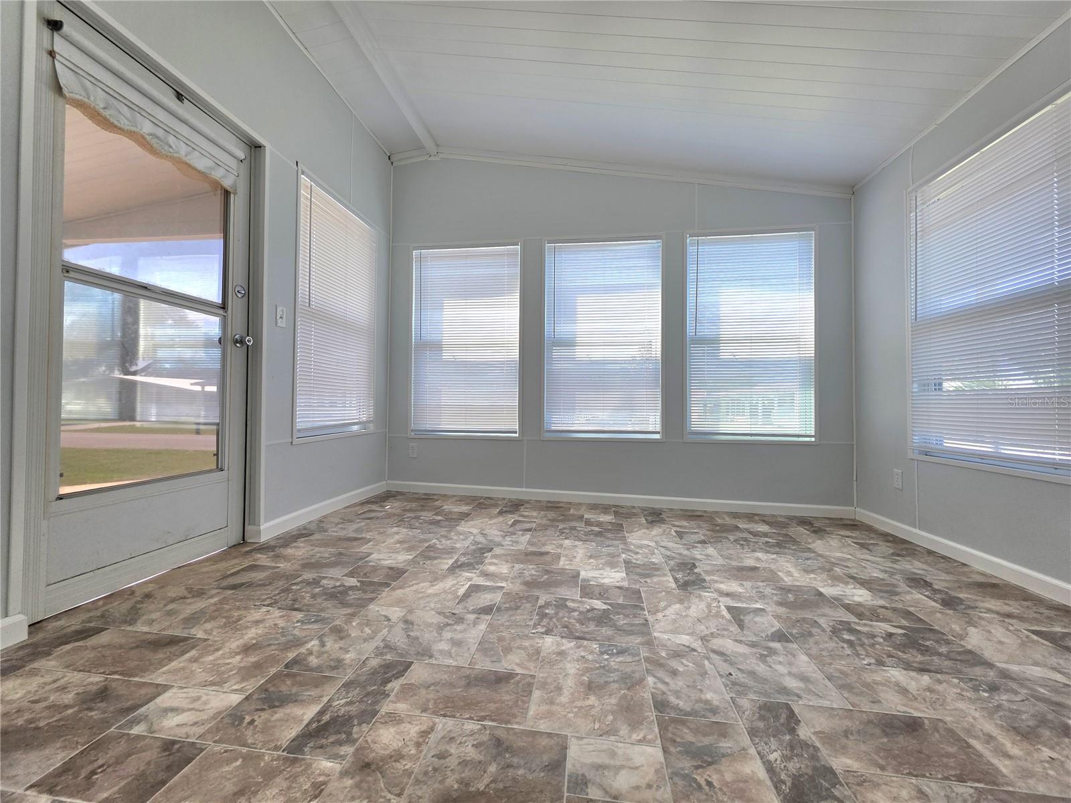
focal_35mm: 13
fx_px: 402
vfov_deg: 89.9
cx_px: 536
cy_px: 402
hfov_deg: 106.2
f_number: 1.9
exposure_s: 1/244
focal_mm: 2.2
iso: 40
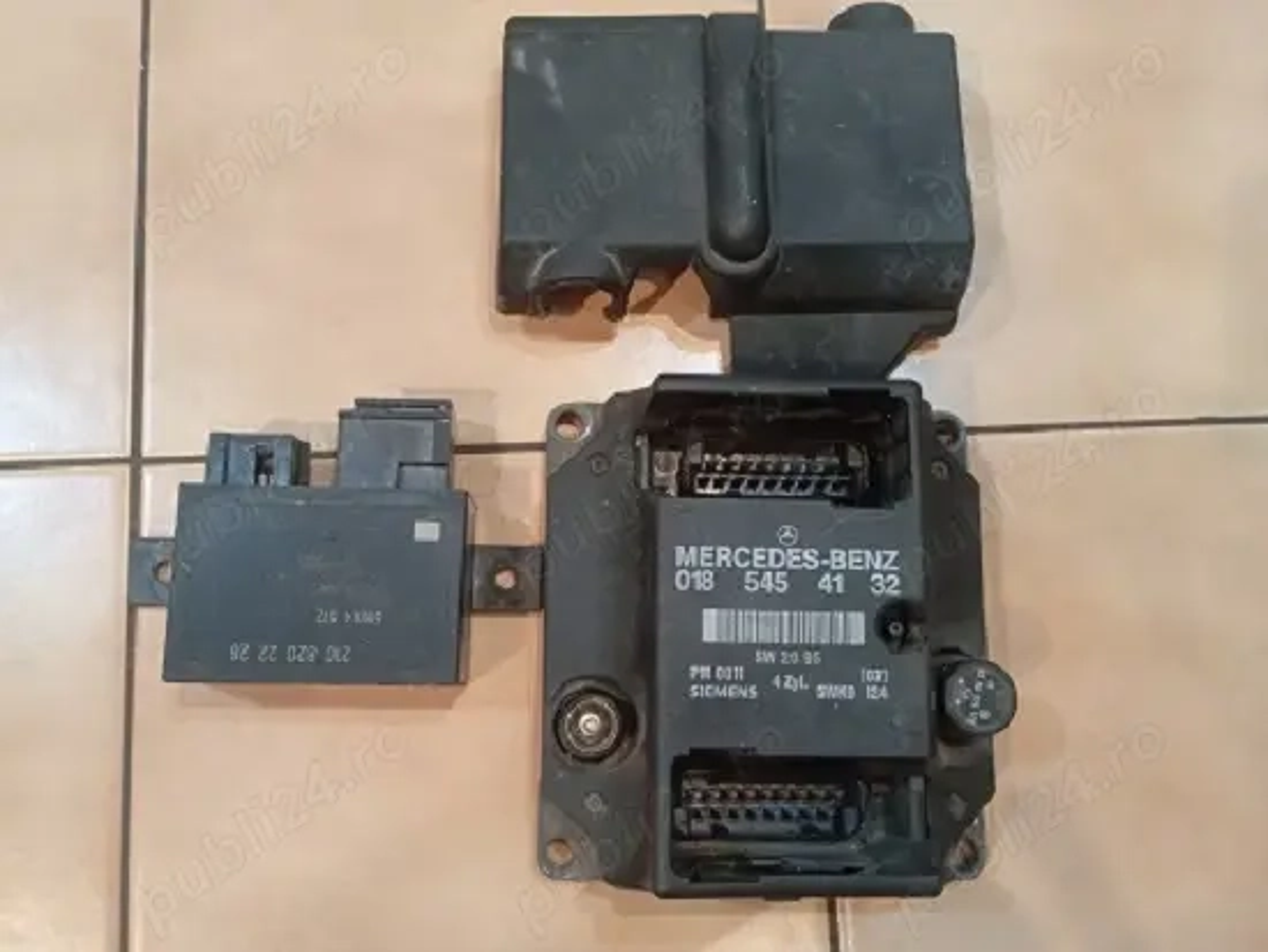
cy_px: 476
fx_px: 1026
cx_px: 634
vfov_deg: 49.8
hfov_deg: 63.4
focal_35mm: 28
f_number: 1.8
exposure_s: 1/20
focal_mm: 4.27
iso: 769
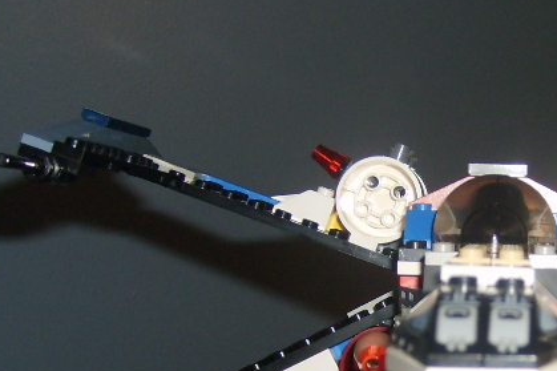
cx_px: 517
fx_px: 1376
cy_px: 324
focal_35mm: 89
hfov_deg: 22.3
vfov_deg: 15.2
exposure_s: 1/45
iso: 100
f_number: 2.8
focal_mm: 5.8
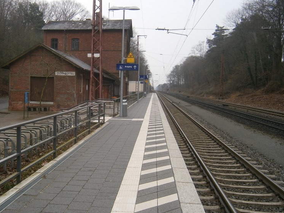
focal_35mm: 36
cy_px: 106
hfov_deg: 50.5
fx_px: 295
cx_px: 97
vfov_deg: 39.7
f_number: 2.8
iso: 80
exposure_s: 1/400
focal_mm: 4.7
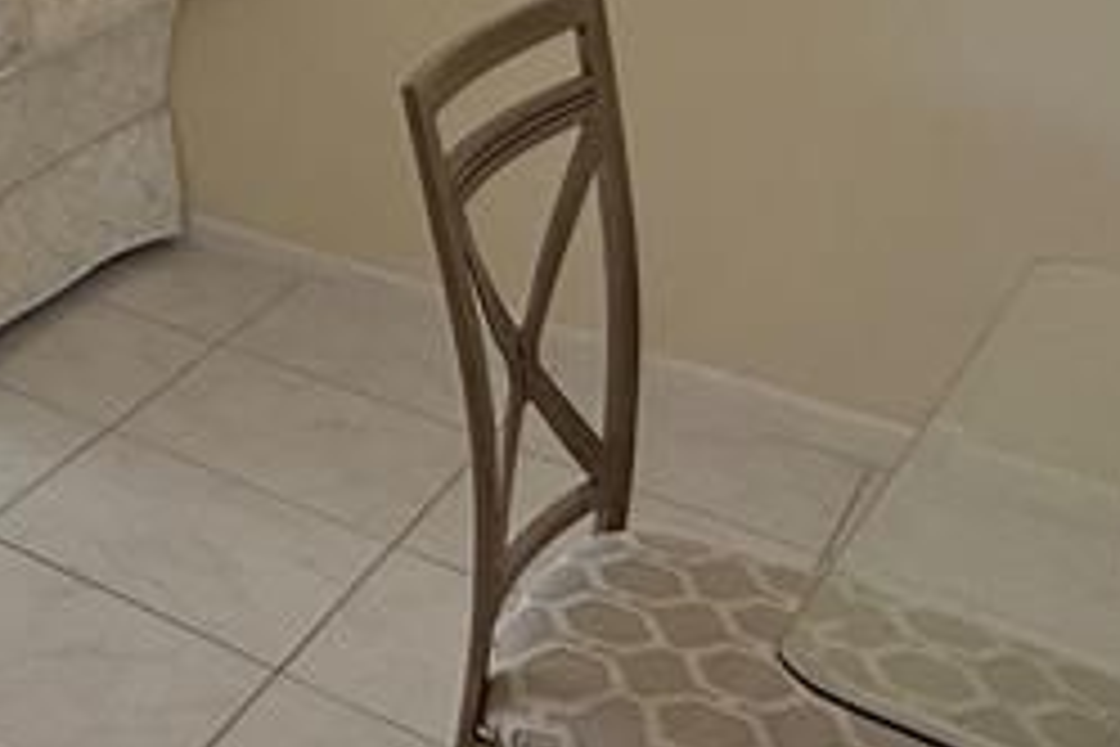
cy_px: -180
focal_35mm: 60
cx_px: -693
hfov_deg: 23.8
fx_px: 1867
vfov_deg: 20.9
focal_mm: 2.22
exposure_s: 1/120
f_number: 2.2
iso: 64
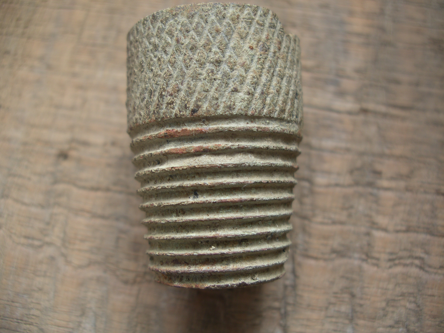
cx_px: 222
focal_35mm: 37
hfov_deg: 50.1
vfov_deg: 38.7
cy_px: 166
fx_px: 475
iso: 80
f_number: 2.8
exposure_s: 1/80
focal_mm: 7.8
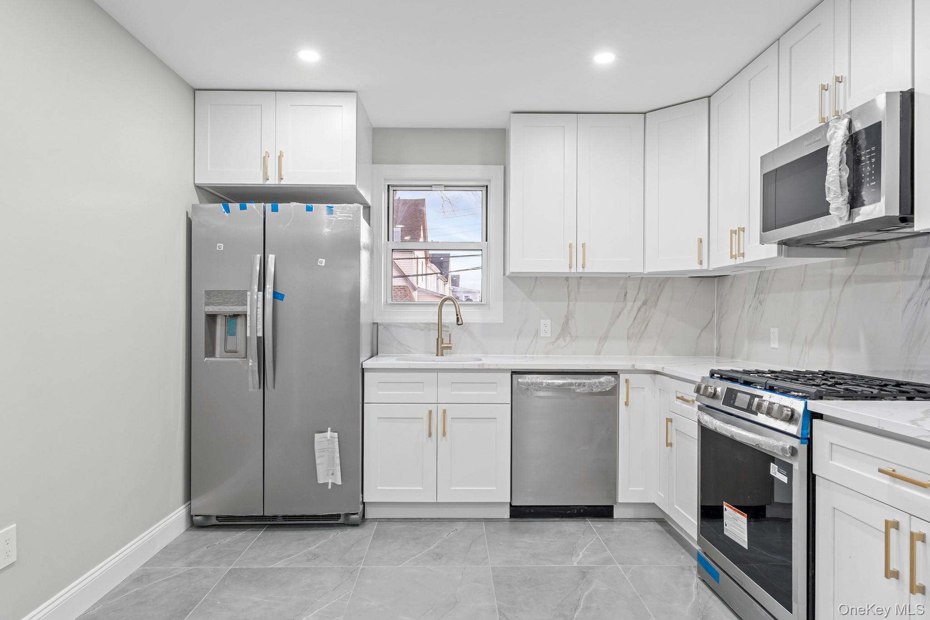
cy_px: 310
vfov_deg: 59.5
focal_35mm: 21
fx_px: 542
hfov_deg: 81.2
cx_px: 465
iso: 320
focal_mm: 14
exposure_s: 1/3
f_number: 8
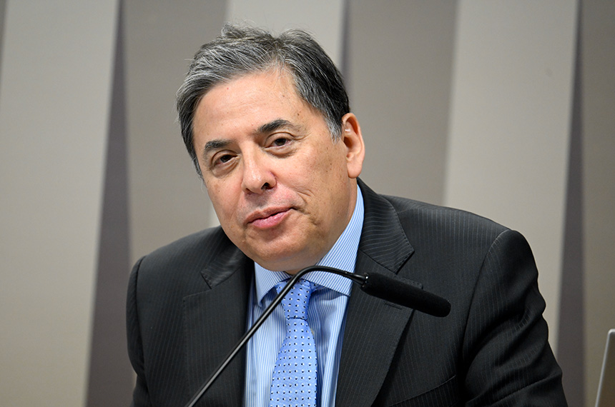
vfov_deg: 3.4
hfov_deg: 5.2
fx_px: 6821
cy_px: 204
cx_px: 308
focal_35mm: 400
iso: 4000
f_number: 4.5
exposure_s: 1/160
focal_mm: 400
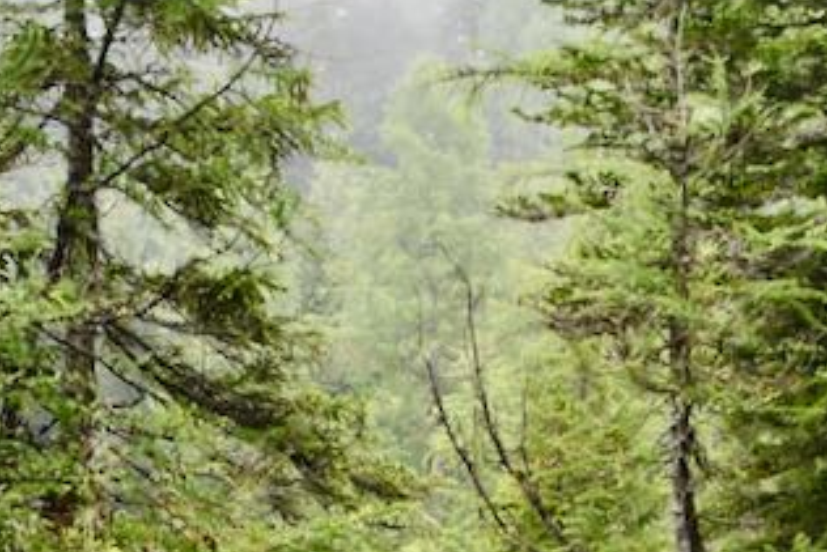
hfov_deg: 14.1
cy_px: 759
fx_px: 3355
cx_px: 411
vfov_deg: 9.2
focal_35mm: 146
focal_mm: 28
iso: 400
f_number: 5
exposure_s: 1/250
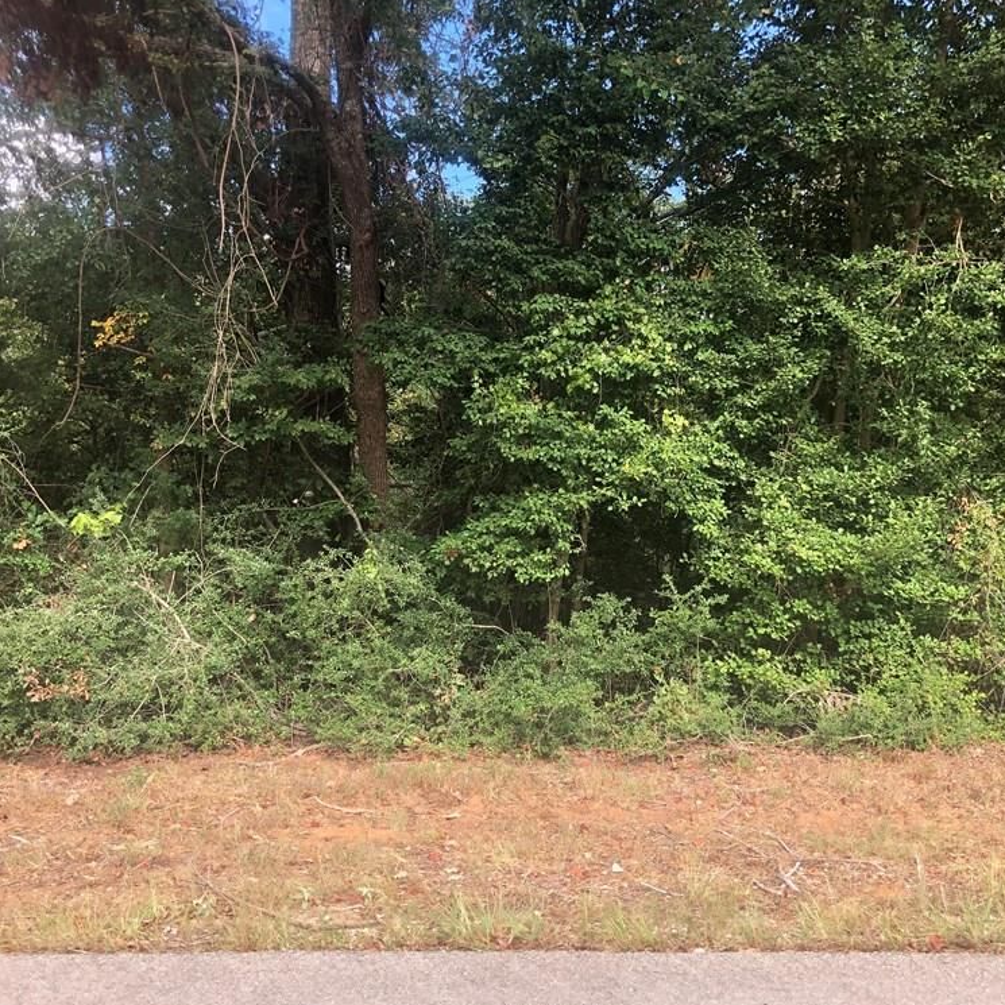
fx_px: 1117
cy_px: 507
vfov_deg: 48.4
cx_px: 558
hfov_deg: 48.4
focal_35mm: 34
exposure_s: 1/203
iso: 20
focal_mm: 3.99
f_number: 1.8
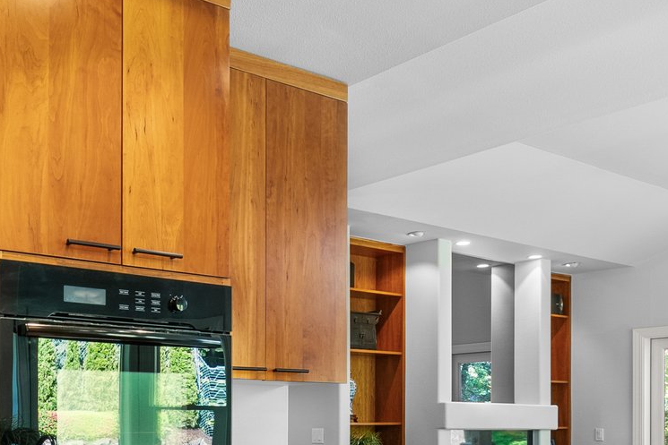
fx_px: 817
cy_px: 442
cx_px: 97
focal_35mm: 44
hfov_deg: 41.7
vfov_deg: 28.7
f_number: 8
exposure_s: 1/2.5
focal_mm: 16
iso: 500
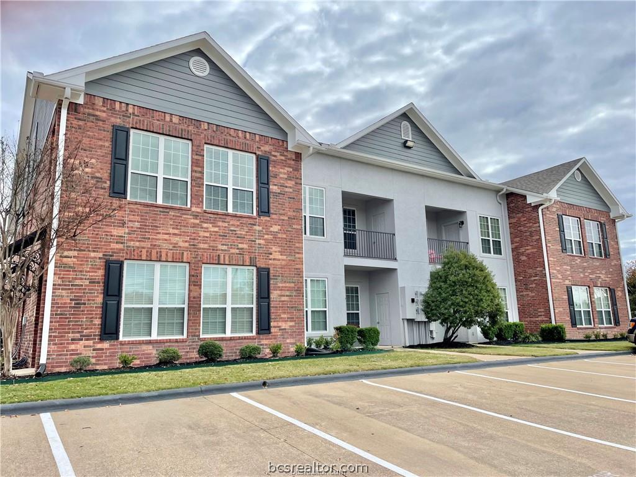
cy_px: 238
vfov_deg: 53.1
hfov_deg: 67.3
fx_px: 478
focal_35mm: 26
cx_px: 318
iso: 32
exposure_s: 1/2564
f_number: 1.6
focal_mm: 4.2
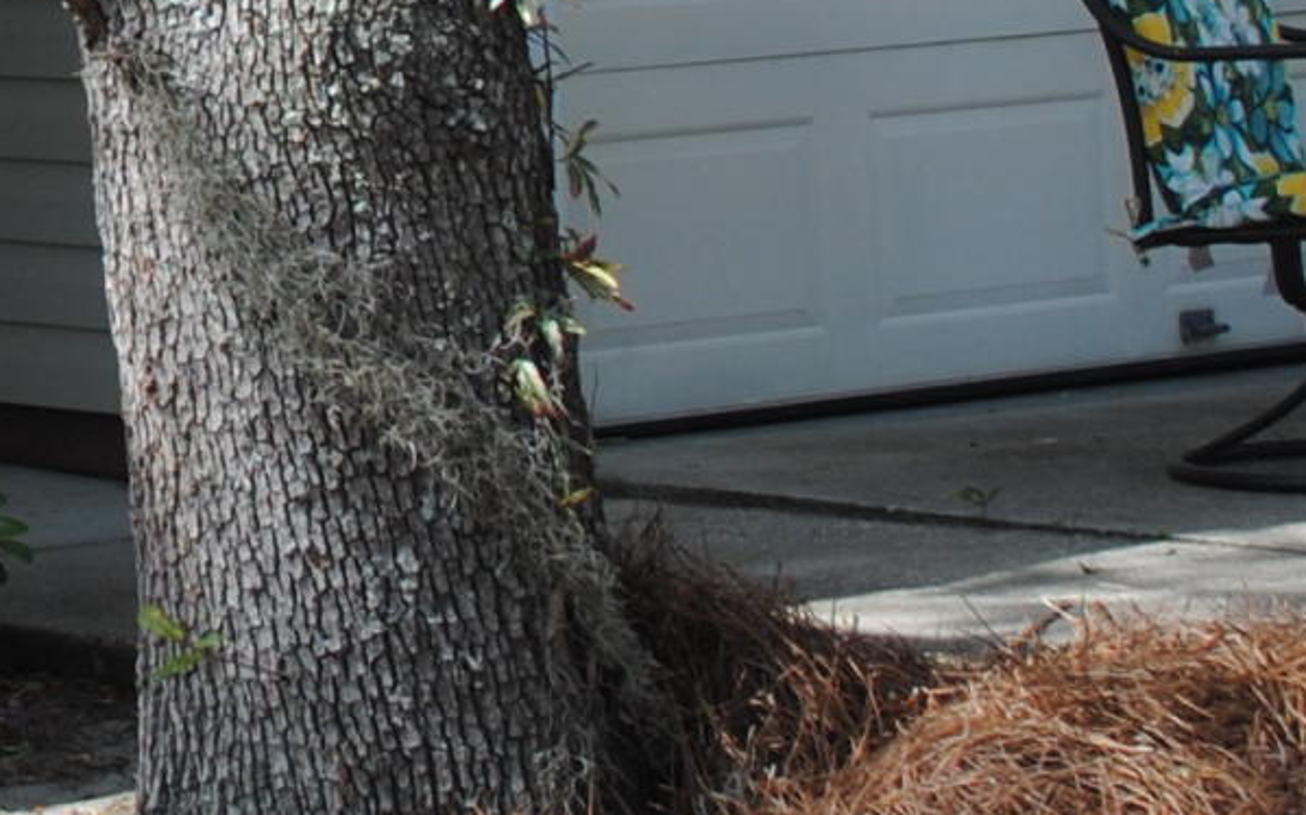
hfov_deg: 10.8
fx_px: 6547
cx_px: -852
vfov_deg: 7.0
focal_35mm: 184
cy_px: -460
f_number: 7.1
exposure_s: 1/200
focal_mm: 24
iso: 100
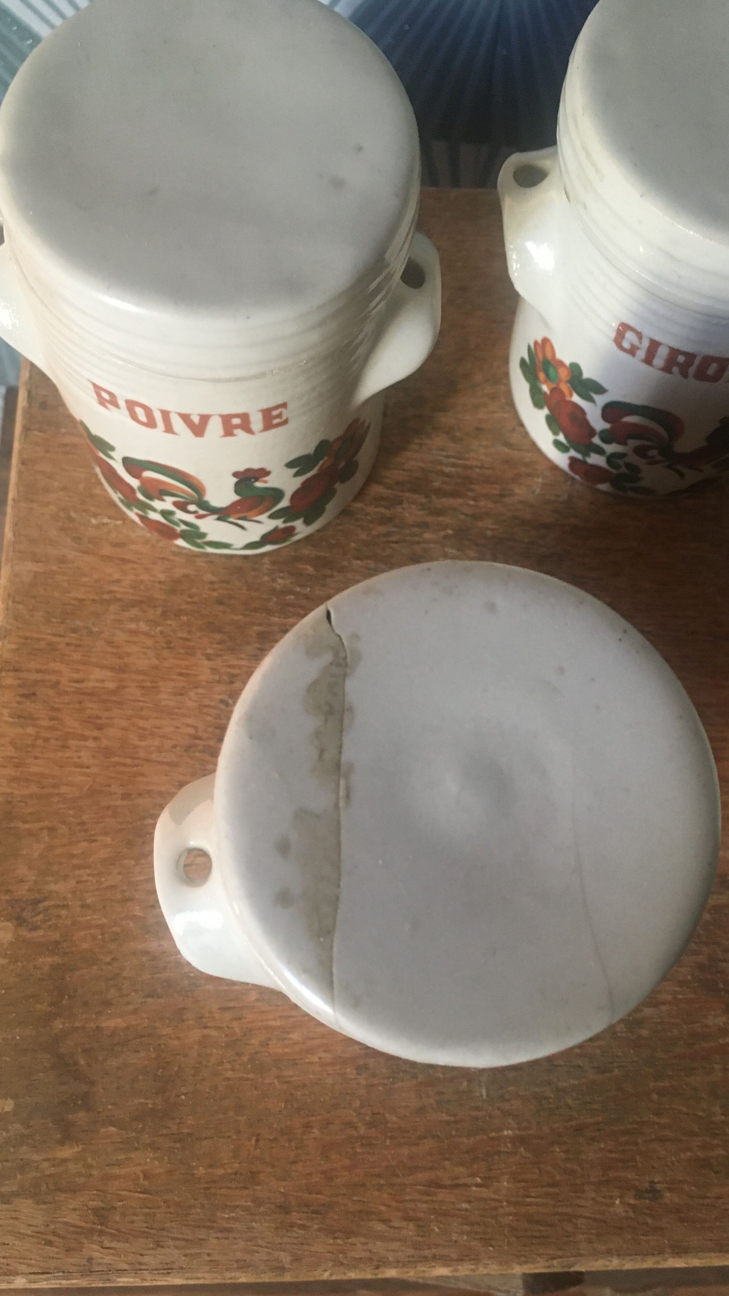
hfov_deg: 36.6
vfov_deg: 61.0
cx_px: 424
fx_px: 1100
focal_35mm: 32
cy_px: 650
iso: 200
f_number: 2.2
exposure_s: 1/33
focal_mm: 4.15
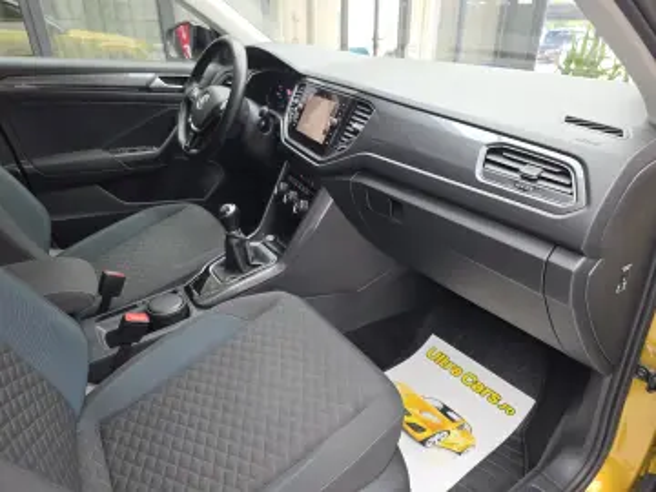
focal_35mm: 23
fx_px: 436
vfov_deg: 58.9
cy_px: 246
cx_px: 328
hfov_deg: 73.9
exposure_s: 1/100
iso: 100
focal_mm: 6.25
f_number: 1.7
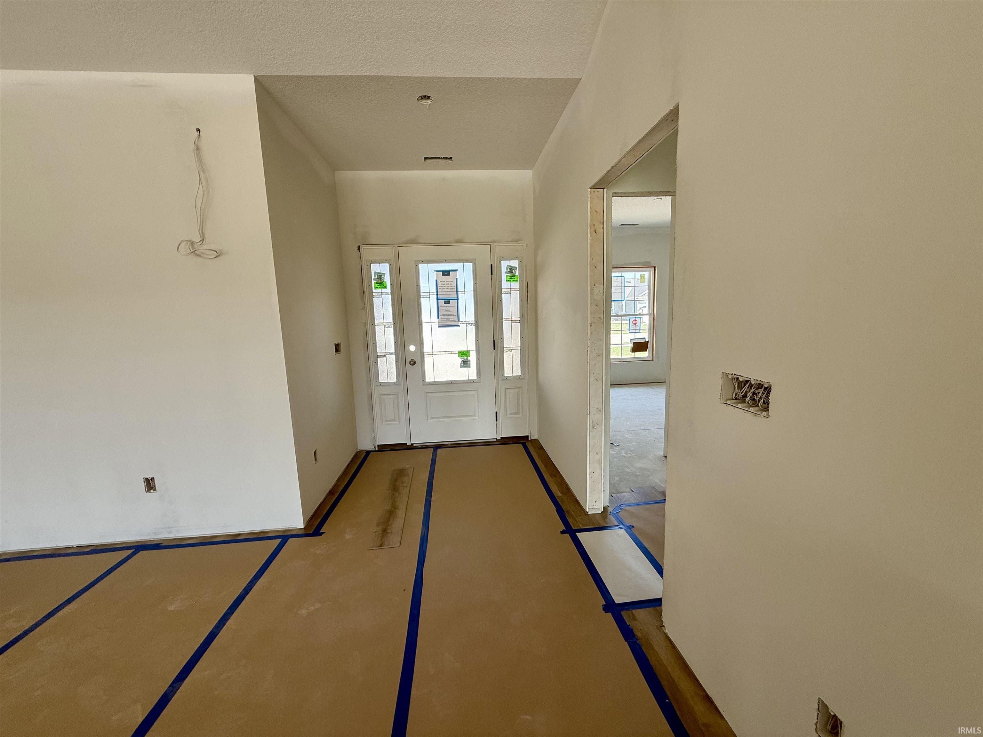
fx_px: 398
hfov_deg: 102.1
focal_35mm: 14
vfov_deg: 85.7
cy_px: 368
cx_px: 492
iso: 64
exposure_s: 1/106
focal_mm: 2.22
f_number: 2.2
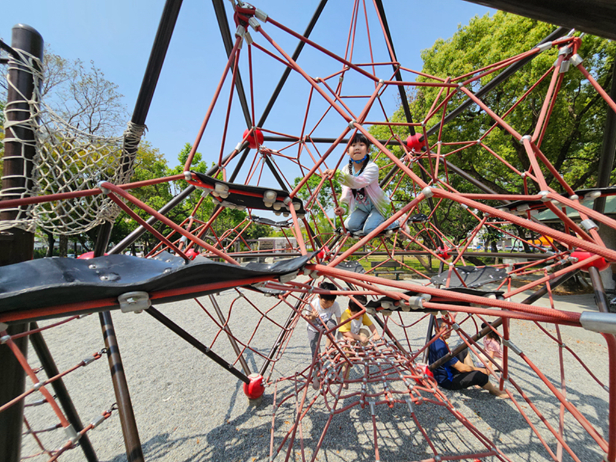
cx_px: 308
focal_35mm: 13
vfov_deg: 89.9
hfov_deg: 106.2
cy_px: 231
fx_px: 231
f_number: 2.2
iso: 50
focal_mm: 2.2
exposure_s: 1/1690
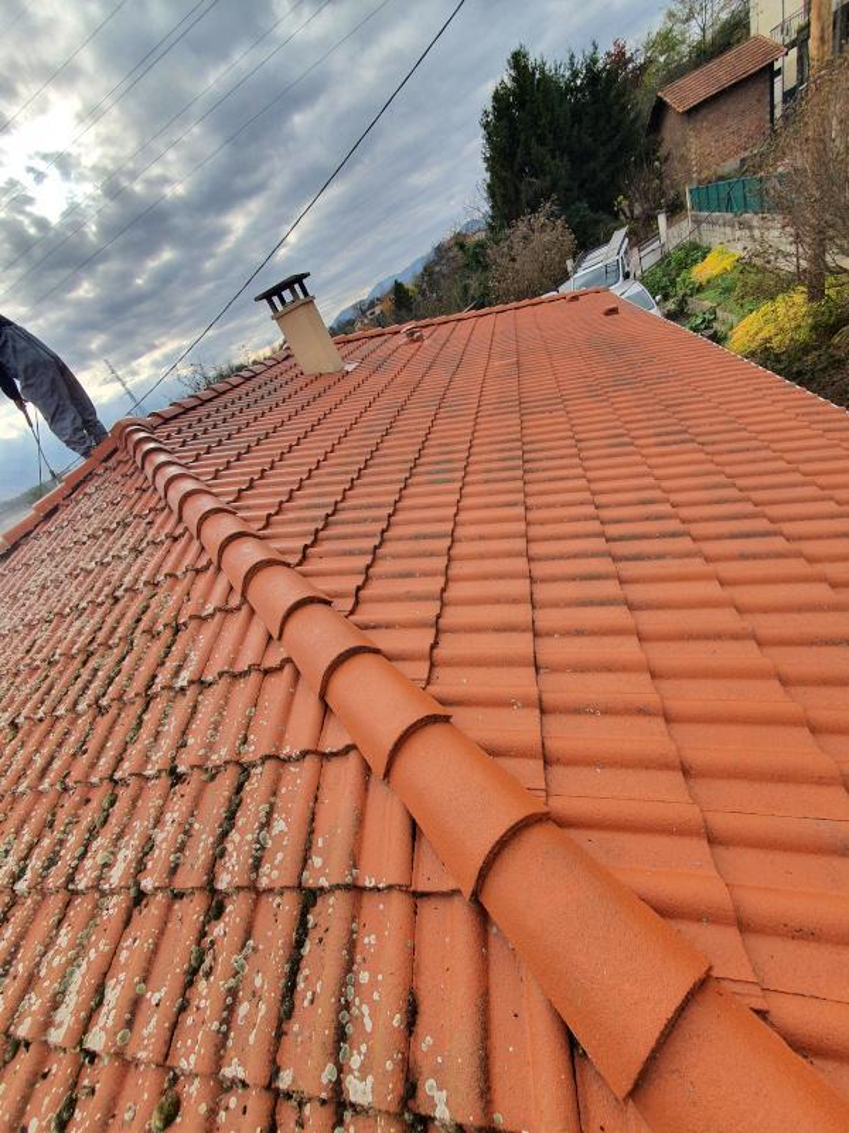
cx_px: 424
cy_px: 566
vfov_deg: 106.2
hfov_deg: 89.9
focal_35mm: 13
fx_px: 425
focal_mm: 1.8
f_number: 2.2
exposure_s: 1/520
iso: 50
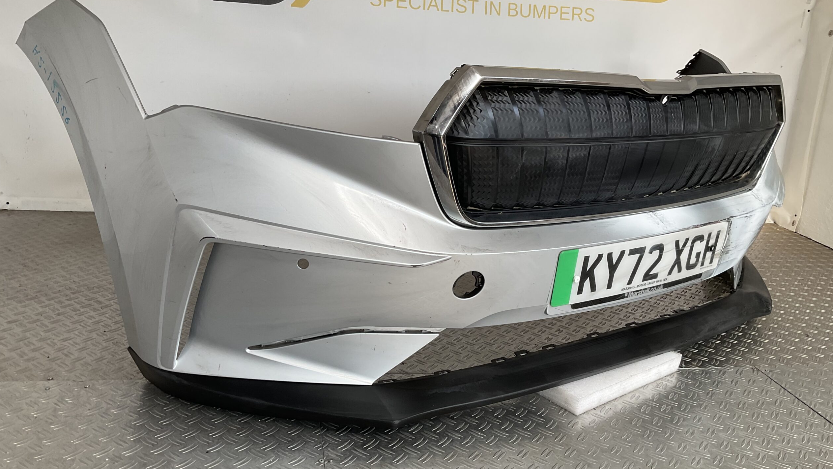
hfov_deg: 61.0
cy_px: 249
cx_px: 417
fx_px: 707
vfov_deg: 36.7
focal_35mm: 32
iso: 16
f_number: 1.8
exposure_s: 1/200
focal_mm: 3
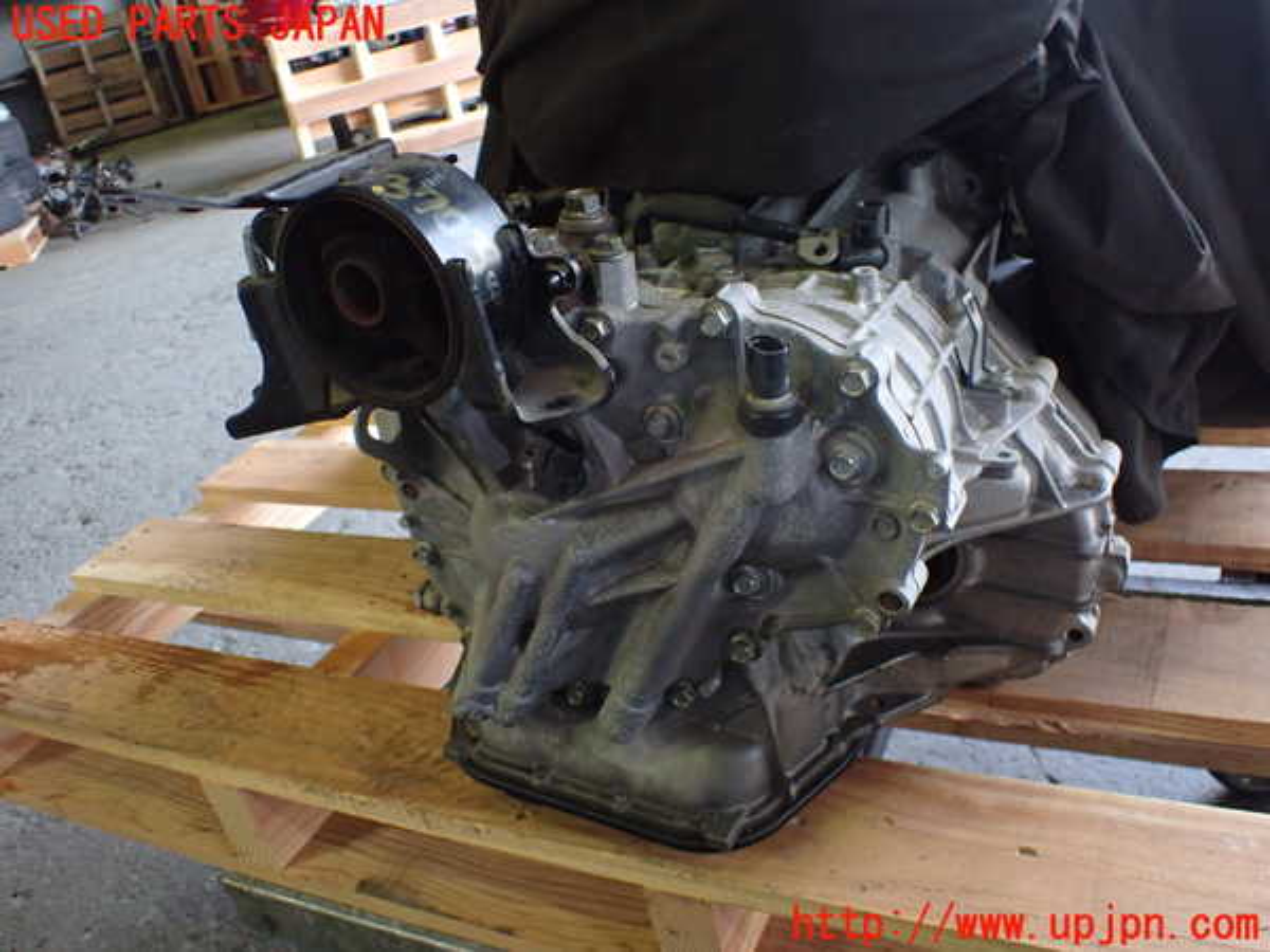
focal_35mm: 30
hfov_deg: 60.0
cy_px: 476
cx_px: 635
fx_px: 1101
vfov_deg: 46.8
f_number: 2.3
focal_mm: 5.4
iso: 800
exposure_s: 1/125
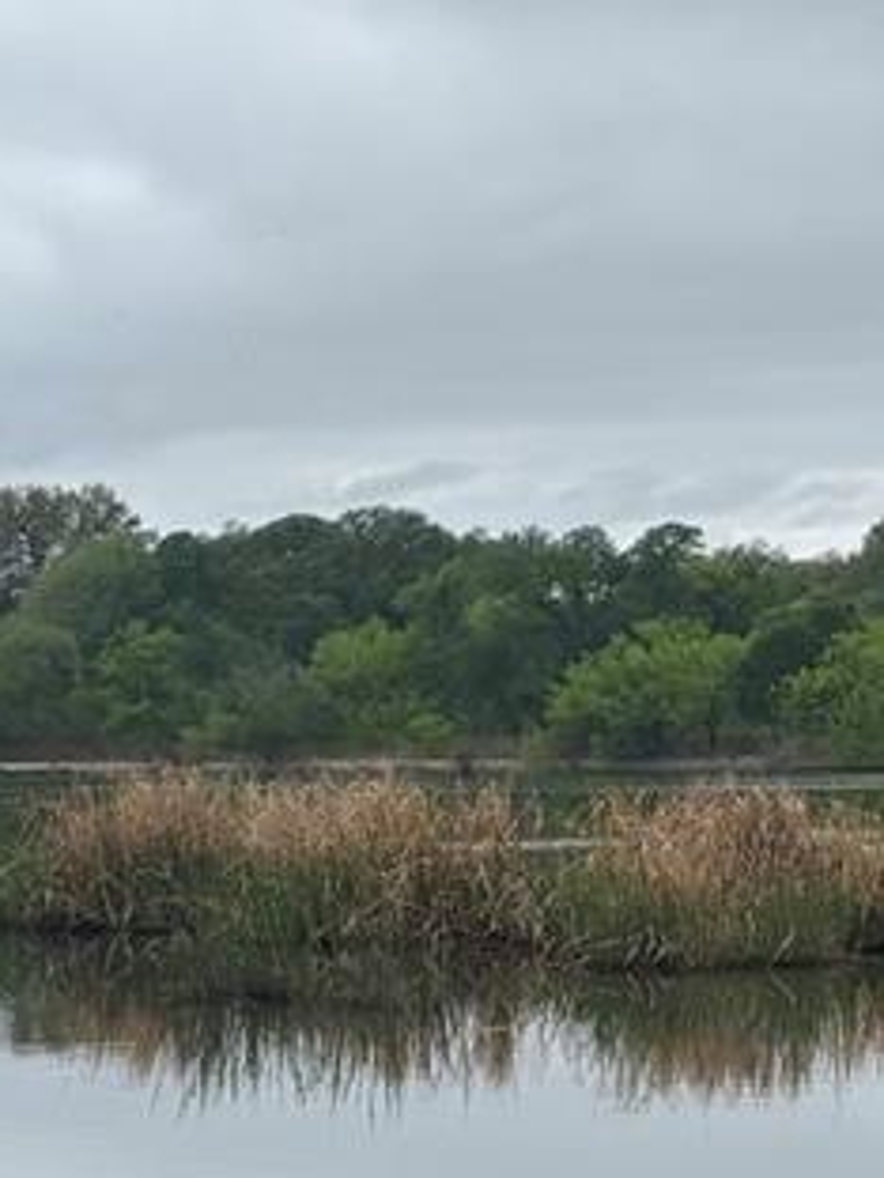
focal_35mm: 128
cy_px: 1027
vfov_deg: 15.3
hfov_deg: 11.5
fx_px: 4358
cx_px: 771
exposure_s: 1/903
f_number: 1.6
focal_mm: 5.96
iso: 50
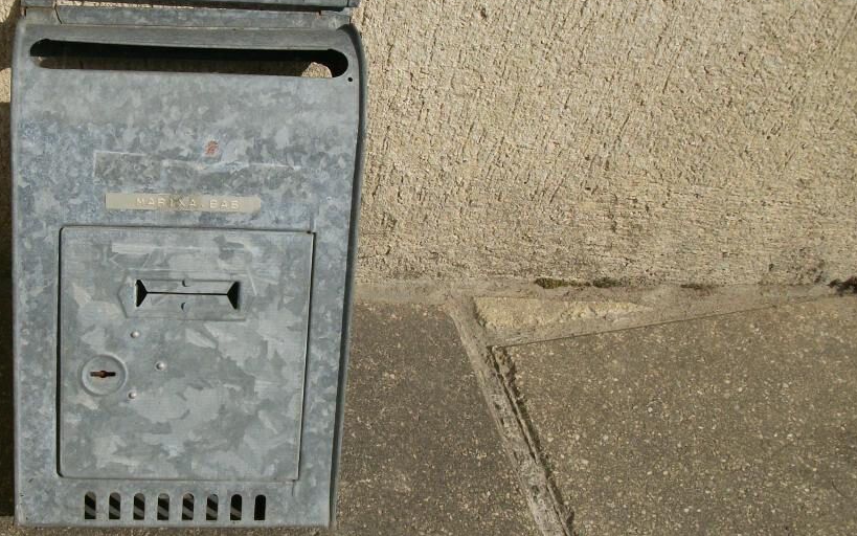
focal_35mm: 53
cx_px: 244
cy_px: 270
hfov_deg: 37.5
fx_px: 1238
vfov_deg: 24.4
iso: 80
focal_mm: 5.7
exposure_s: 1/400
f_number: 8.8
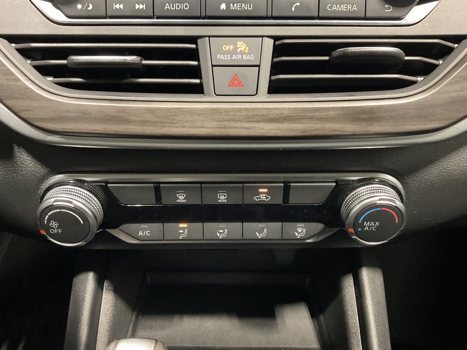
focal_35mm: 29
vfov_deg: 48.2
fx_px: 391
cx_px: 234
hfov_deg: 61.7
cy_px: 175
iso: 500
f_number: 1.8
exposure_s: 1/30
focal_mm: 3
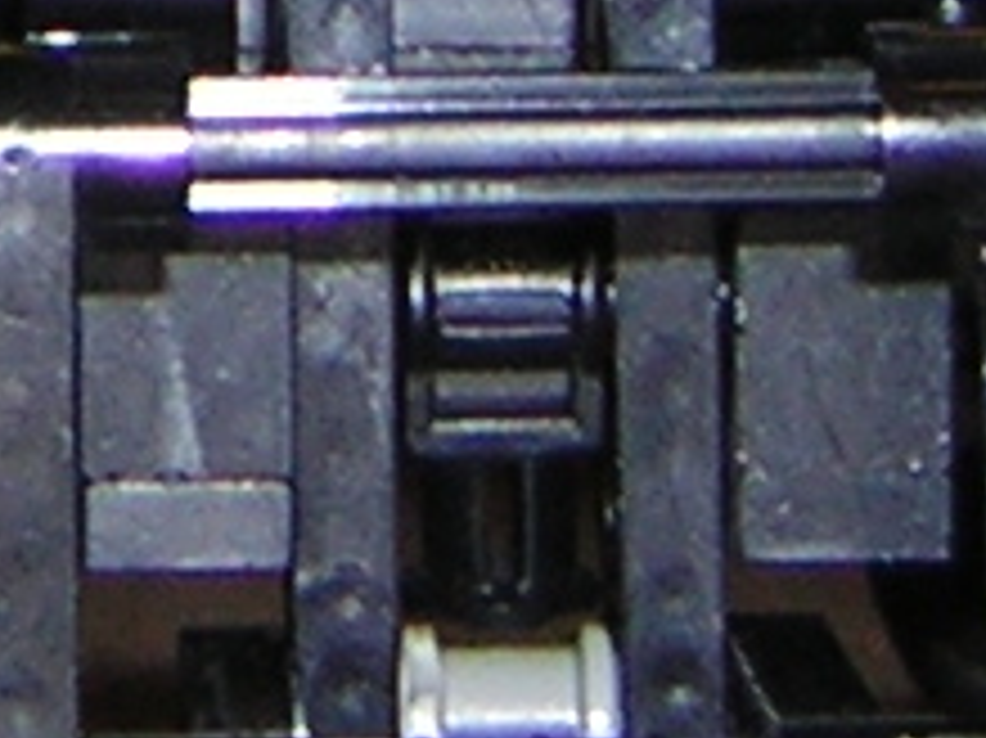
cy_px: -558
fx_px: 7487
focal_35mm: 263
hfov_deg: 7.5
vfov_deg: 5.6
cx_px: -18
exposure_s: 1/60.1
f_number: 2.6
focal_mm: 4.7
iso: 50
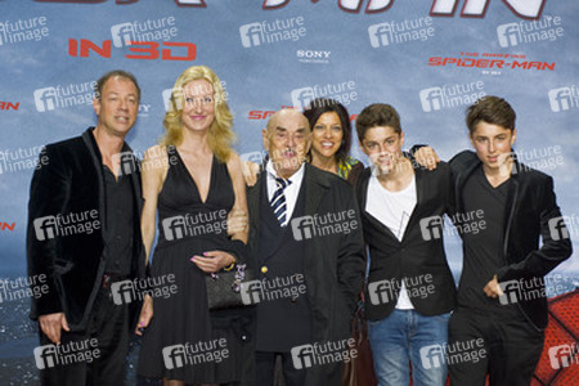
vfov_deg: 17.1
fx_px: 1287
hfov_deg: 25.4
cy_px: 193
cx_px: 290
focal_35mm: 80
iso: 800
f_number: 5
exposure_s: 1/250
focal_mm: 80
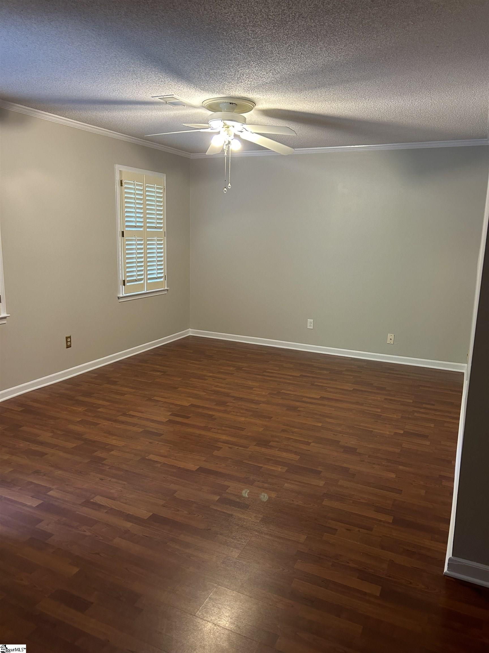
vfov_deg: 67.3
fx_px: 490
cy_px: 326
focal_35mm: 26
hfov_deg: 53.1
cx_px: 244
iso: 200
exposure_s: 1/60
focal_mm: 5.7
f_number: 1.5
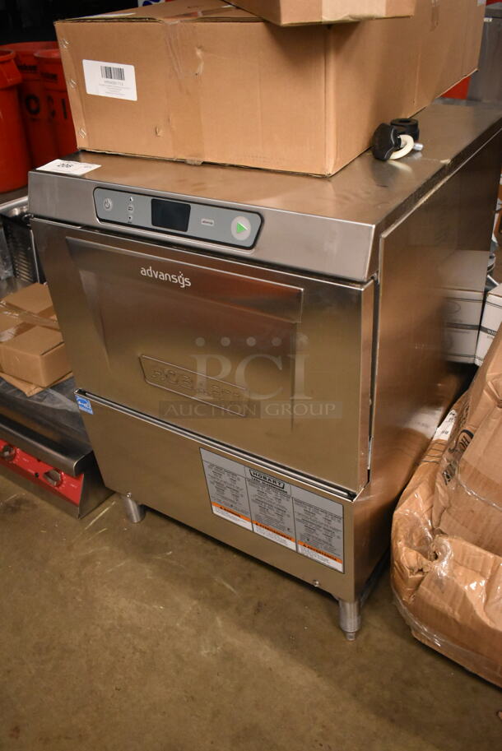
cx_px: 251
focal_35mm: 32
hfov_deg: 41.8
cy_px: 376
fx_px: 658
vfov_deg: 59.5
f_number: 3.8
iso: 3600
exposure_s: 1/125
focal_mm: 21
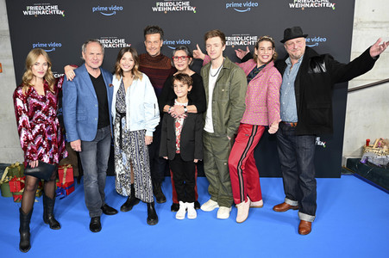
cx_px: 194
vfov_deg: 42.3
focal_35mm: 31
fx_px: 335
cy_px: 129
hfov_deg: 60.3
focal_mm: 31
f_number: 2.8
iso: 500
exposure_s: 1/125
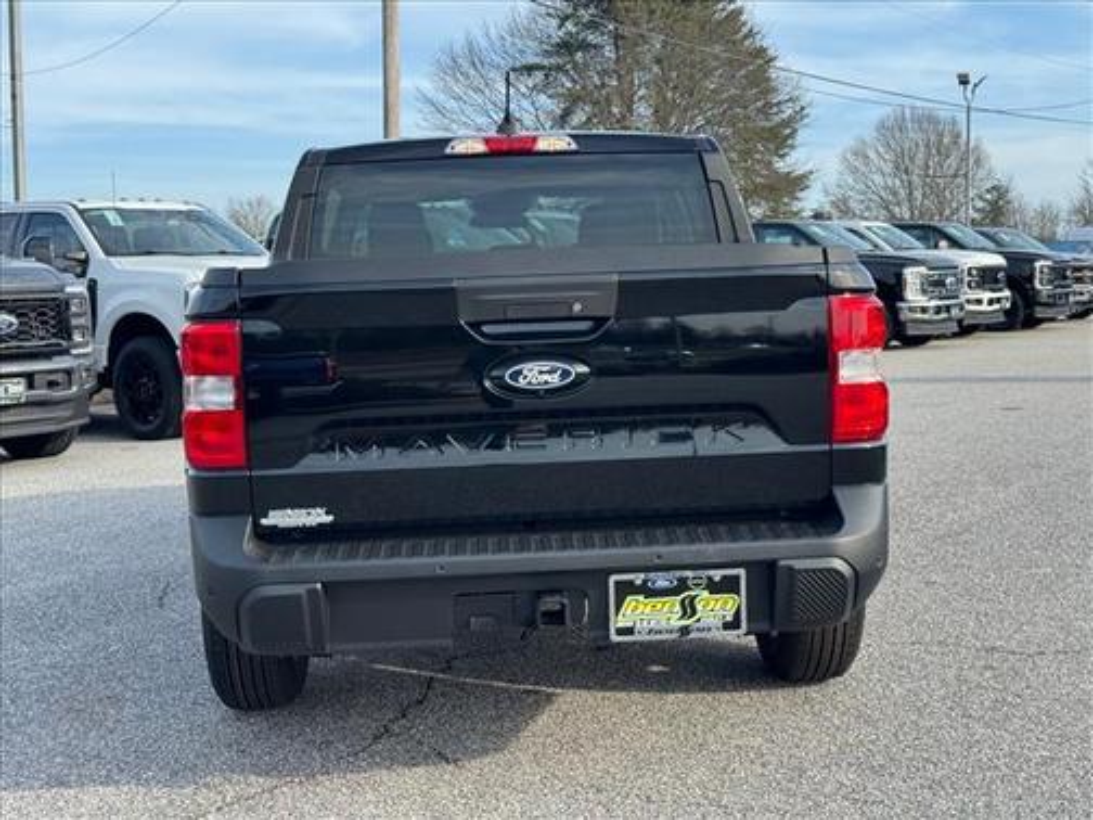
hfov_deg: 39.7
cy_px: 410
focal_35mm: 48
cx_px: 546
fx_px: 1516
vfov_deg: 30.3
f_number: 1.78
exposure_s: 1/1287
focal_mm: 6.76
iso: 64
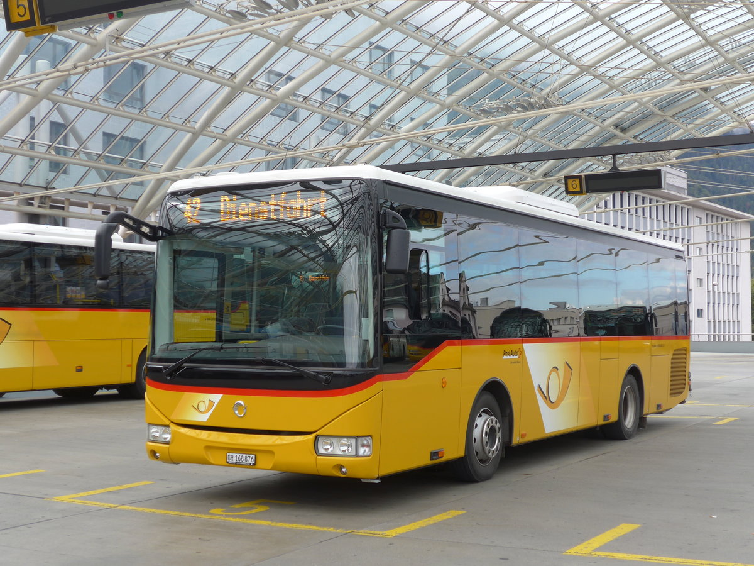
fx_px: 1133
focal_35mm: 52
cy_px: 283
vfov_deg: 28.0
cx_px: 377
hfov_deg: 36.8
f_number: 3.3
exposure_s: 1/250
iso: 80
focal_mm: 10.7
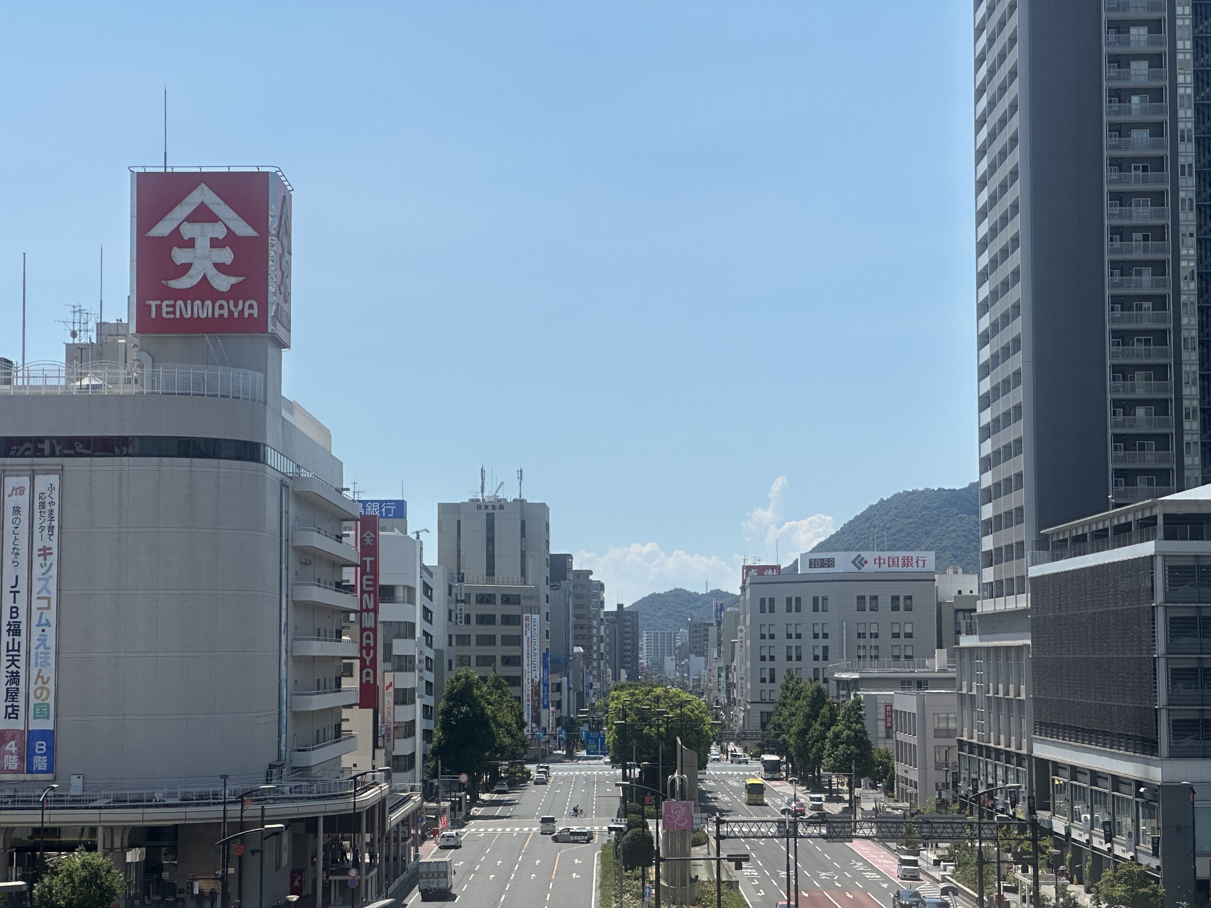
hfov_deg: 25.3
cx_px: 606
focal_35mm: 77
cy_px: 454
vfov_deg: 19.1
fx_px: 2694
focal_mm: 9
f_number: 2.8
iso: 32
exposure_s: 1/1248
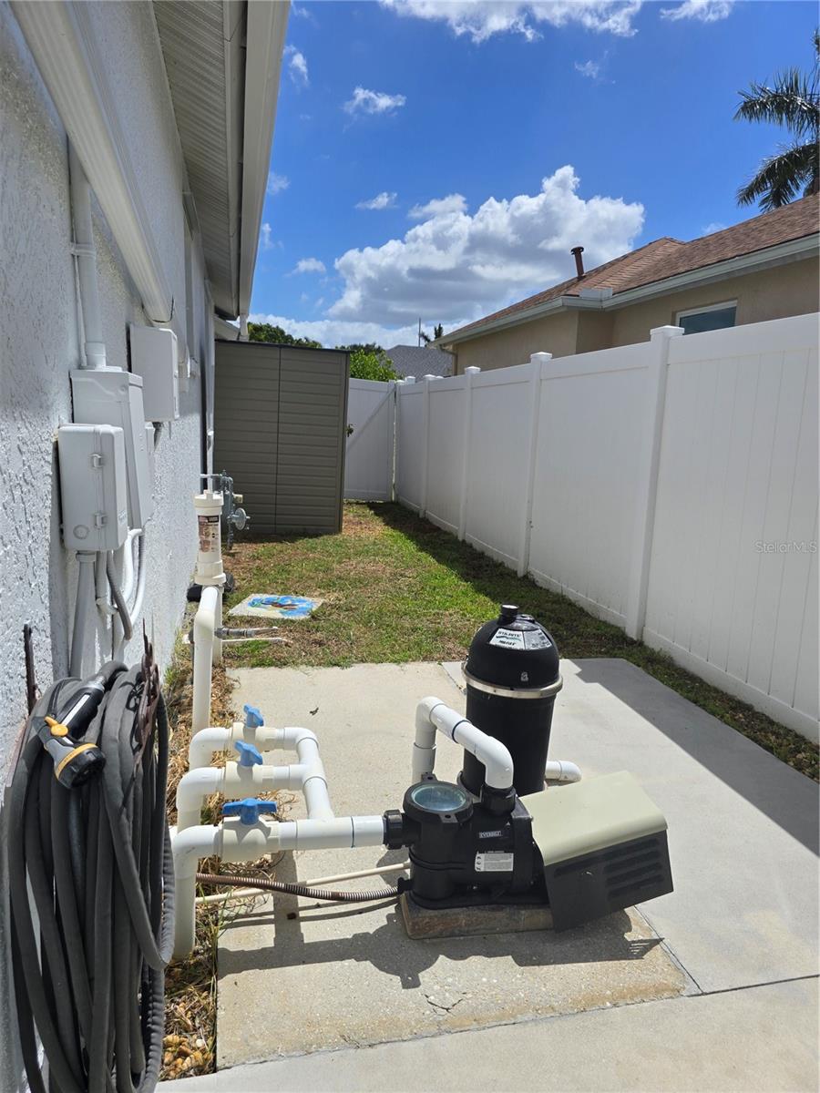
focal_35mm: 23
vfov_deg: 73.9
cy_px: 546
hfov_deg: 58.9
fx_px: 726
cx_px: 410
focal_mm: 6.3
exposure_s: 1/1576
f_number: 1.7
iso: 12
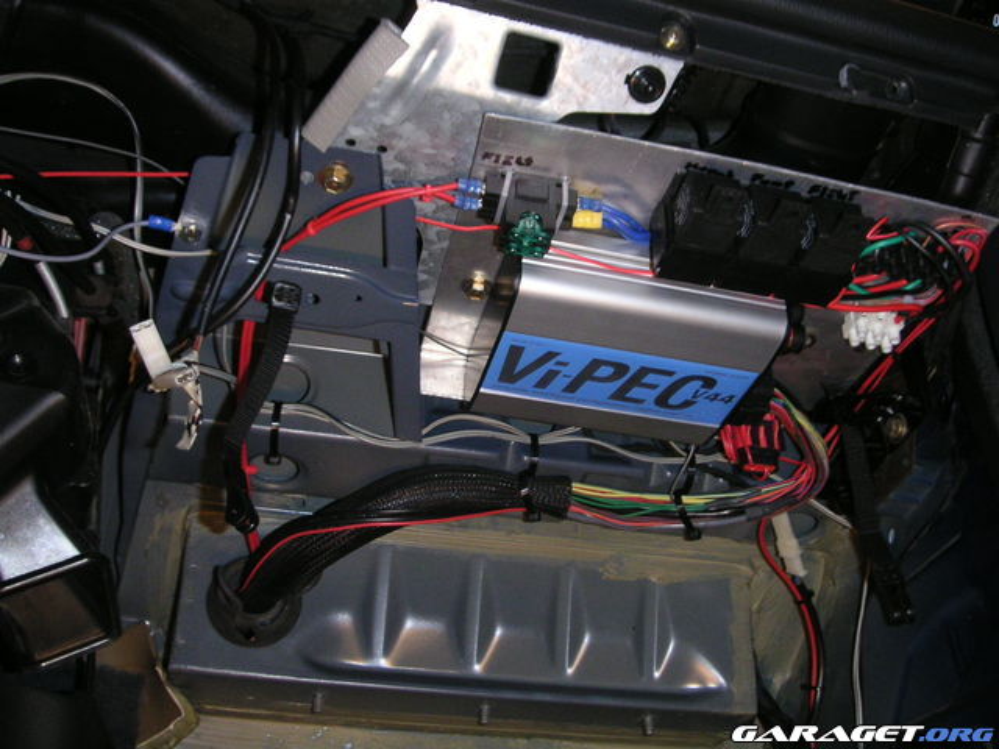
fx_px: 1097
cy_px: 374
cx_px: 500
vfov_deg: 37.7
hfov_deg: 49.0
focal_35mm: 38
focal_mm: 6
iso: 160
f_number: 2.8
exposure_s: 1/45
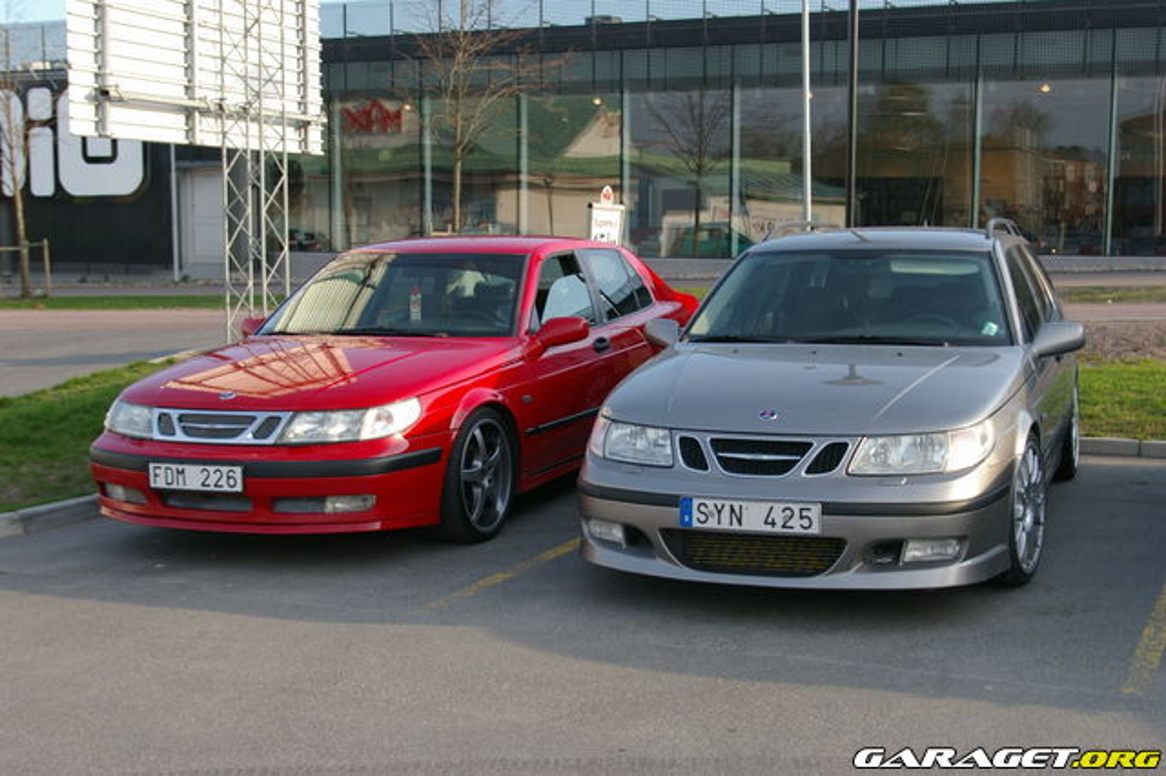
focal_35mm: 50
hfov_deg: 40.0
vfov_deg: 27.2
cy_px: 388
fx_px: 1602
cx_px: 583
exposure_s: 1/90
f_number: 8
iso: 200
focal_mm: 33
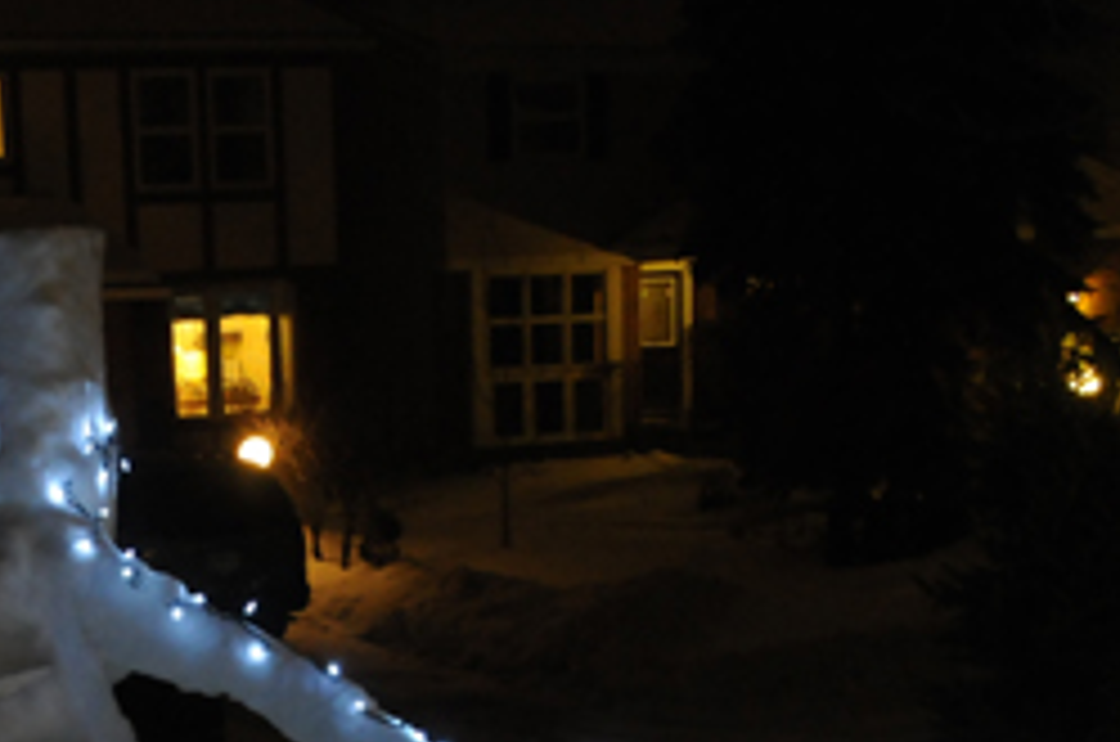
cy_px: 996
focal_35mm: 76
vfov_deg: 16.7
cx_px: 54
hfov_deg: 25.6
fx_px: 2360
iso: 1600
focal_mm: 18
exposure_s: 1/13
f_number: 5.6
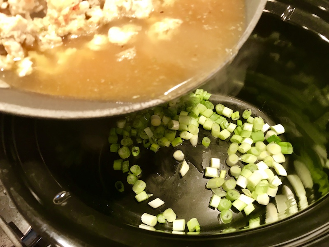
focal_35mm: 28
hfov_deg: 63.4
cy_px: 124
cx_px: 164
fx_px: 266
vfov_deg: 49.7
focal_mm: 3.99
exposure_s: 1/15
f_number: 1.8
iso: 50
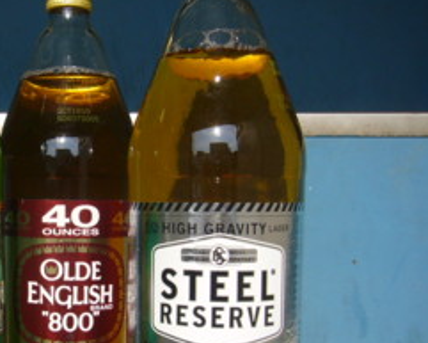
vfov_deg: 29.5
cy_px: 224
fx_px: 646
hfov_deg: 34.9
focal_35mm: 51
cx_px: 55
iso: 80
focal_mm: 4.6
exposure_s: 1/250
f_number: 5.6
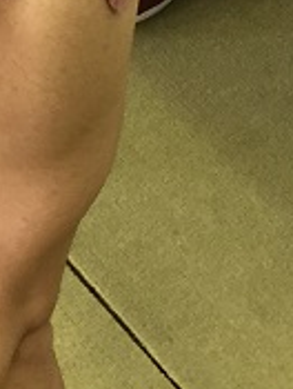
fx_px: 1822
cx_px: -8
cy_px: -149
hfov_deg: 9.1
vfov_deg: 11.8
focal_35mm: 162
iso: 64
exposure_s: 1/33
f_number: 2.2
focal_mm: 4.15
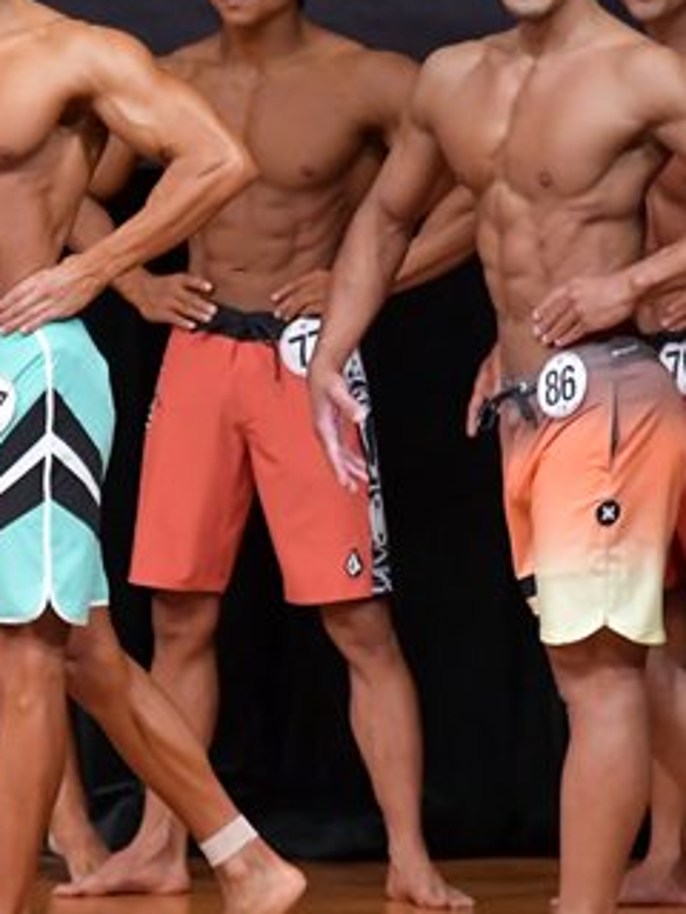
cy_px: 377
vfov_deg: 3.2
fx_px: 16594
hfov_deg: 2.4
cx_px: -159
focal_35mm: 628
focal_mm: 180
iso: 5000
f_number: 5.6
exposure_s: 1/400
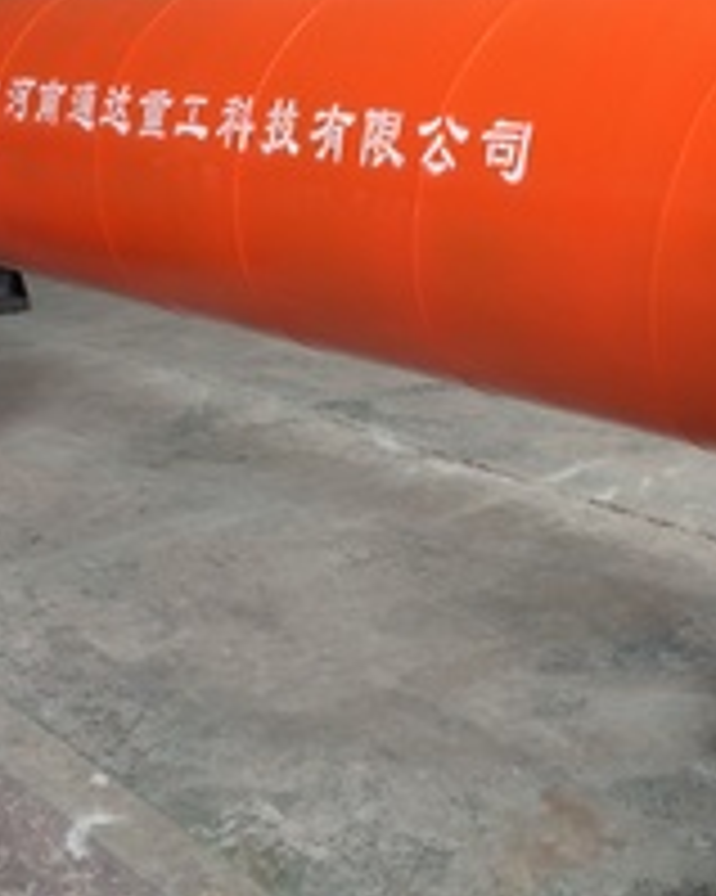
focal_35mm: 59
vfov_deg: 31.9
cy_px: 351
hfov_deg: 25.7
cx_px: 432
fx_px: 1564
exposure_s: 1/30
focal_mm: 4.12
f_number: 2.2
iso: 80
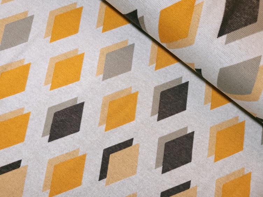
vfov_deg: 53.1
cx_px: 132
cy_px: 98
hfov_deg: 67.3
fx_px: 198
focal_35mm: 26
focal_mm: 5.4
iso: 50
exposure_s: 1/90
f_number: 1.8
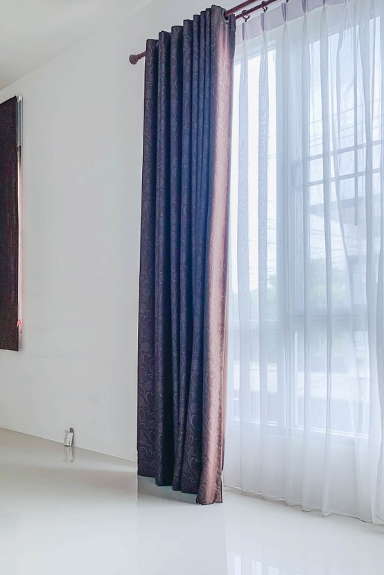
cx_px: 61
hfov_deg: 34.5
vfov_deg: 51.9
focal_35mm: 37
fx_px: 592
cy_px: 290
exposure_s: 1/500
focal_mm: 4.25
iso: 25
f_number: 1.8
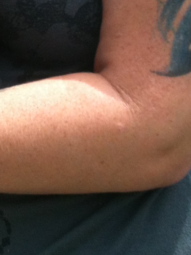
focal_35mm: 131
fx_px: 964
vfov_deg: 14.5
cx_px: 11
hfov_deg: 11.2
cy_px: -63
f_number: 2.8
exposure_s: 1/390
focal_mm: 3.85
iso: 64
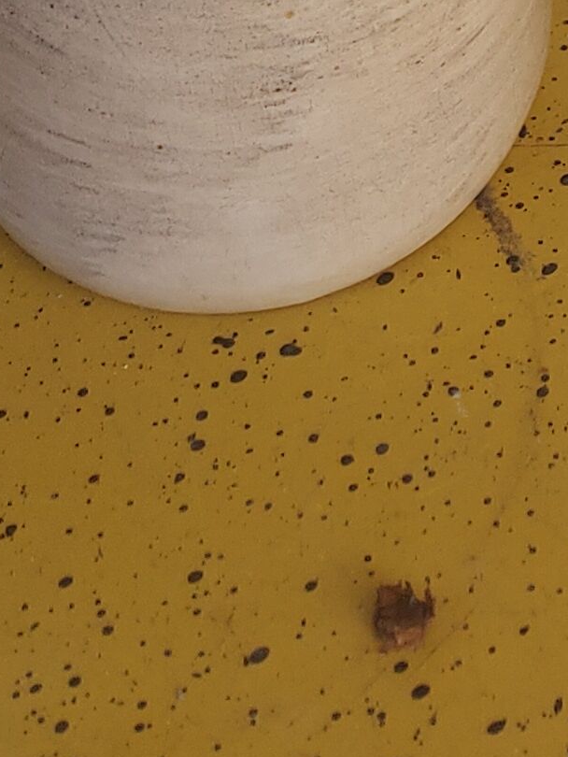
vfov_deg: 11.1
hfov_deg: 10.5
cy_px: -1264
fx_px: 2996
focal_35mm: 137
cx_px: 820
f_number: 1.8
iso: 32
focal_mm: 5.23
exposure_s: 1/112
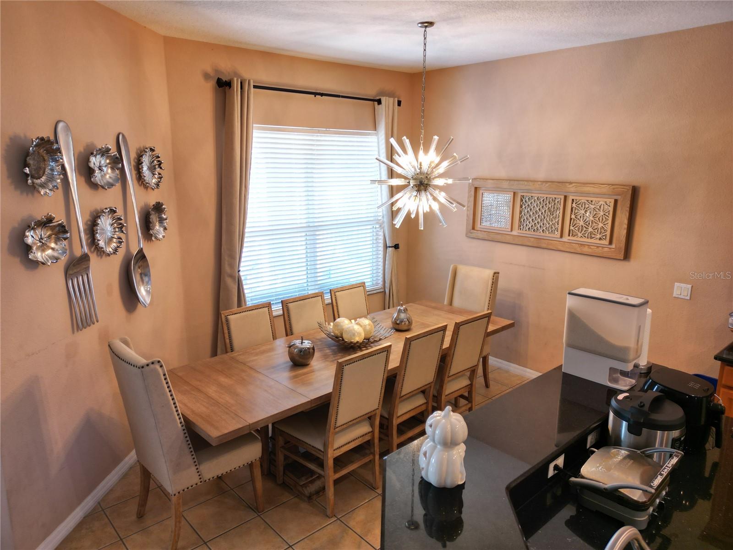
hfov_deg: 71.6
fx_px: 508
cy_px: 275
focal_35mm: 24
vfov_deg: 56.8
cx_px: 366
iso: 100
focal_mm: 6.72
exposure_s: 1/30
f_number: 1.7
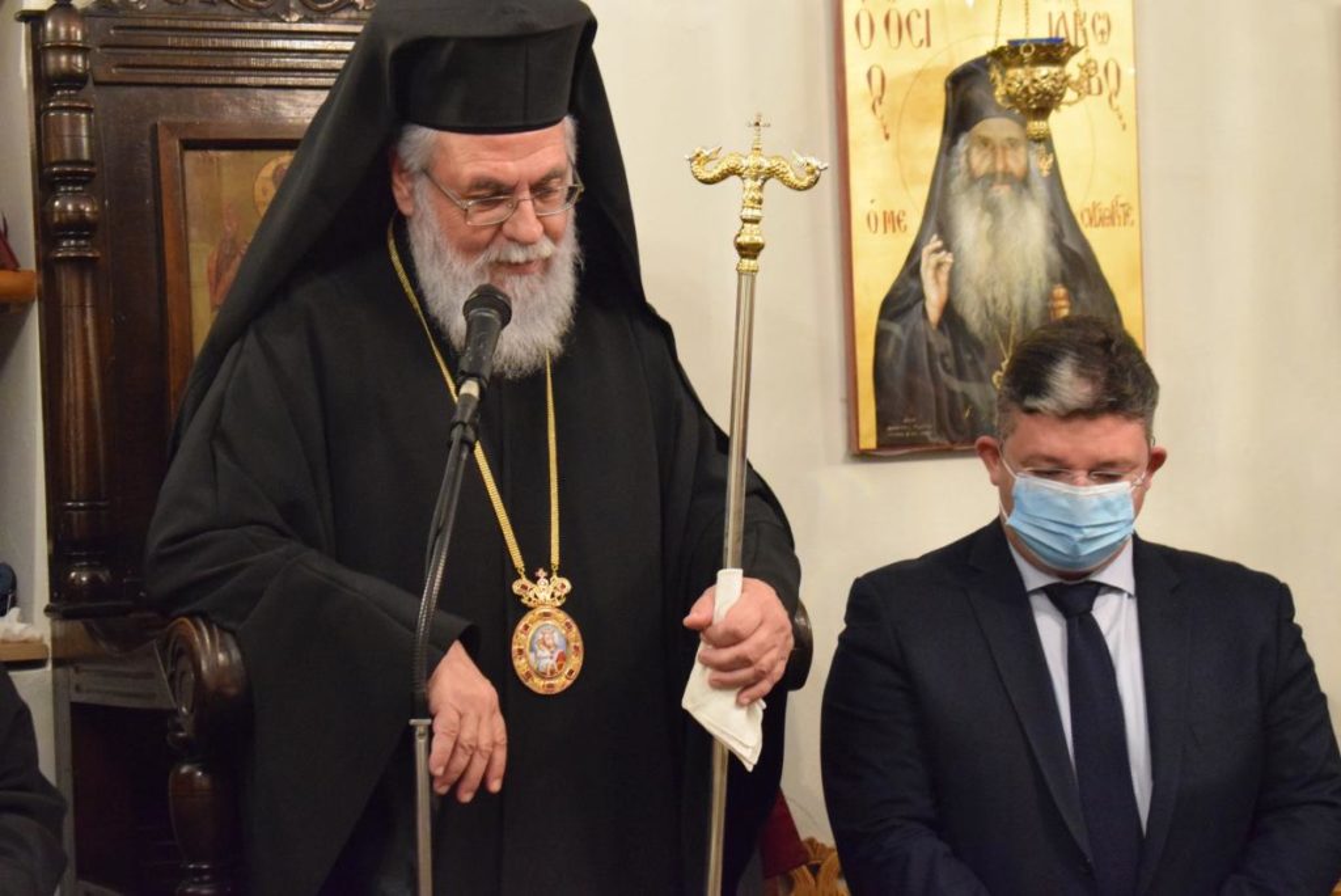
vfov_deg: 16.6
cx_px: 670
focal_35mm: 82
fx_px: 3075
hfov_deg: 24.6
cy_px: 448
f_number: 5.6
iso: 6400
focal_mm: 55
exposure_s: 1/15
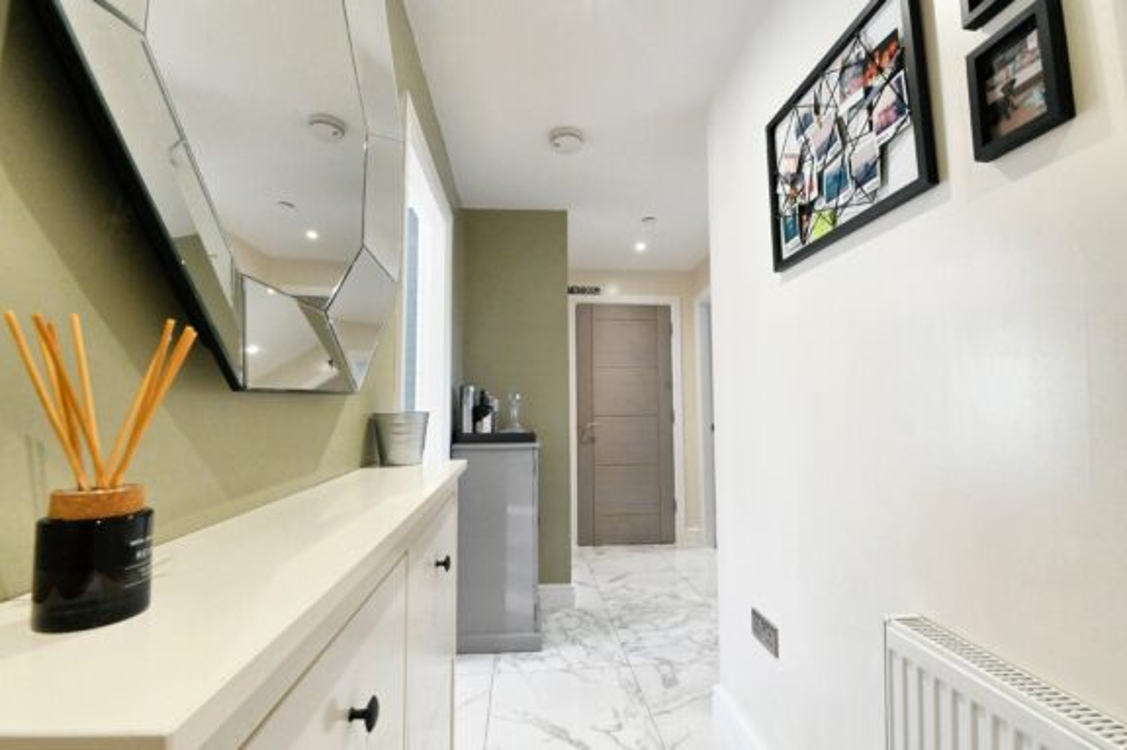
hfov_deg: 100.4
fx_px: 469
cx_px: 564
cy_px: 375
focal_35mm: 15
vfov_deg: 77.2
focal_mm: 15
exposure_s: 1/100
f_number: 10
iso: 6400
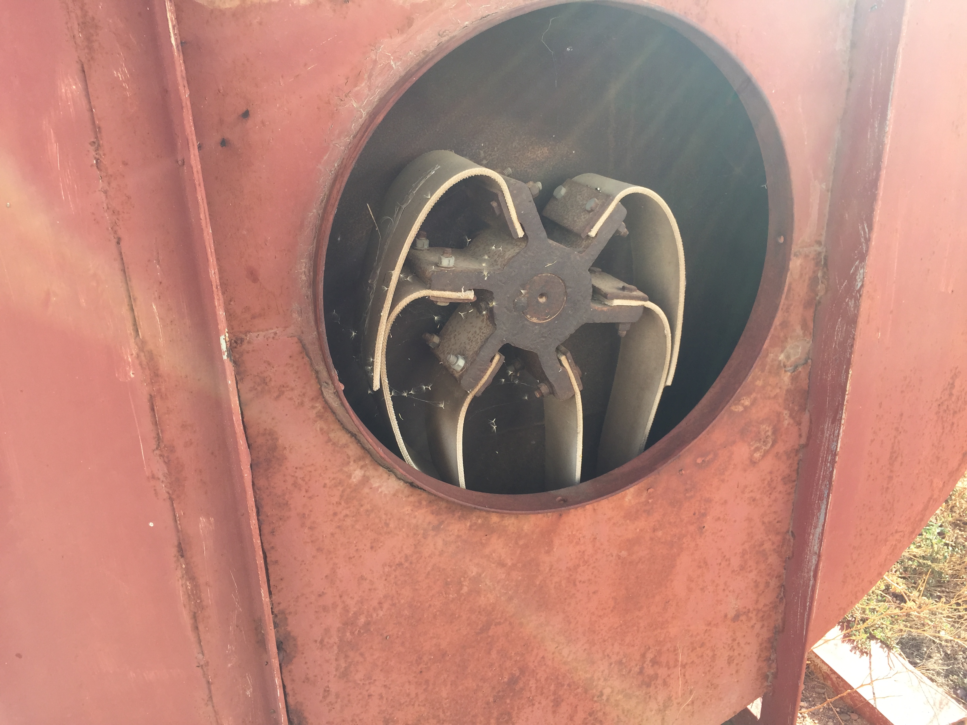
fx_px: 810
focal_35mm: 29
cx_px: 484
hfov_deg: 61.7
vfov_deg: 48.2
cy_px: 362
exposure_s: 1/430
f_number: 2.2
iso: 32
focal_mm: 4.15
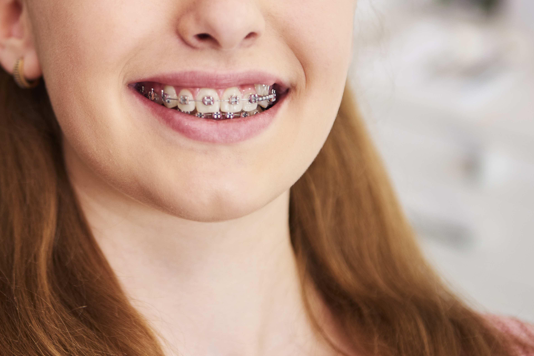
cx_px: 129
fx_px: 1602
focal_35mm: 108
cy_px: 49
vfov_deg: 12.6
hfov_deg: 18.8
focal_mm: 58
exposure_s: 1/100
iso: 250
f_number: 2.8
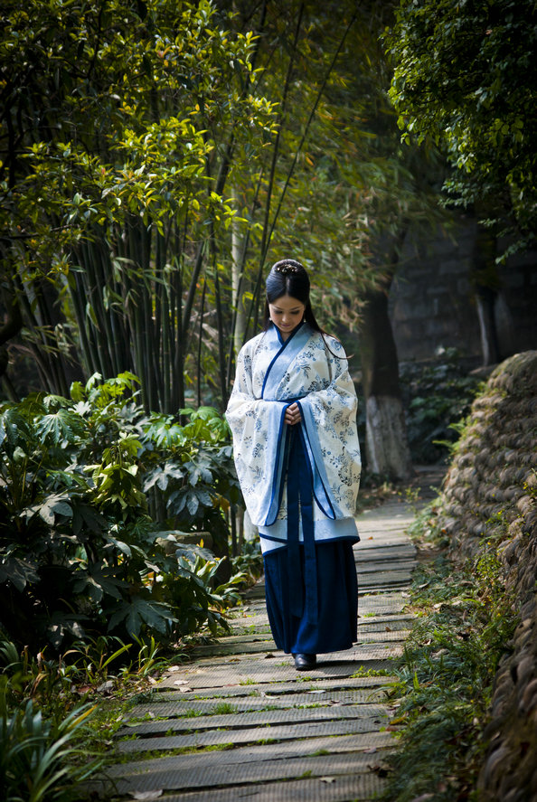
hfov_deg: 8.5
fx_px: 3613
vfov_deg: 12.7
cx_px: 268
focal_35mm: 162
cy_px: 401
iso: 100
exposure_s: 1/400
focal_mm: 107.5
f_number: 5.6
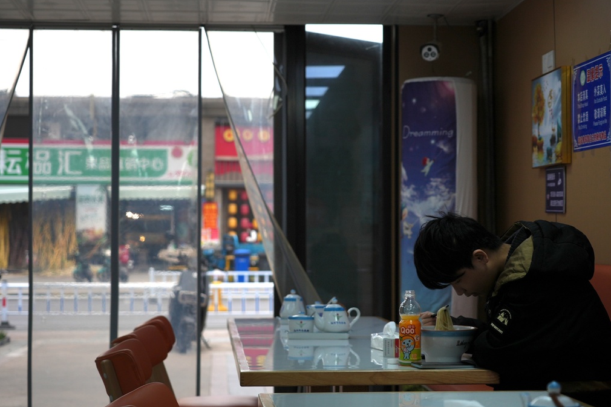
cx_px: 309
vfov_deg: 19.5
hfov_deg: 28.8
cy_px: 201
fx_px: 1188
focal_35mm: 70
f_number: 5
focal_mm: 69
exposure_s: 1/320
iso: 160
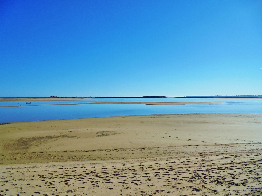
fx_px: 197
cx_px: 131
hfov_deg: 67.3
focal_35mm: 26
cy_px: 98
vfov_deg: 53.1
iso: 100
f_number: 11.5
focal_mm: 4.6
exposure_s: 1/250
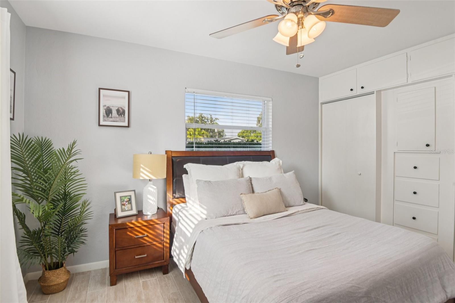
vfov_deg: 67.4
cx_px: 228
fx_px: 227
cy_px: 152
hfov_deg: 90.0
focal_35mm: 18
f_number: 8
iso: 400
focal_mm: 18
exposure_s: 1/80
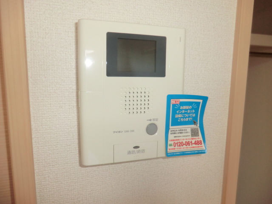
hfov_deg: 71.6
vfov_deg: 56.8
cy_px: 102
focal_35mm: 24
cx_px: 136
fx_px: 189
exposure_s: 1/60
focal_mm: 4.3
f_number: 3.2
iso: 200
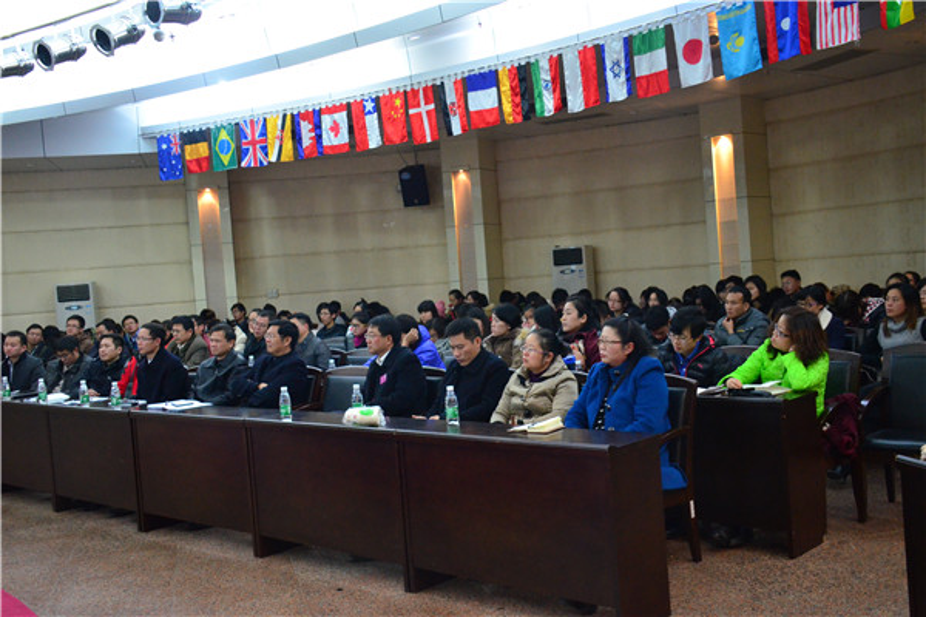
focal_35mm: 39
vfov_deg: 34.2
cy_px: 308
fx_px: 1003
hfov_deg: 49.6
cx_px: 463
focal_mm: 26
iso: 2500
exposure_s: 1/30
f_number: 4
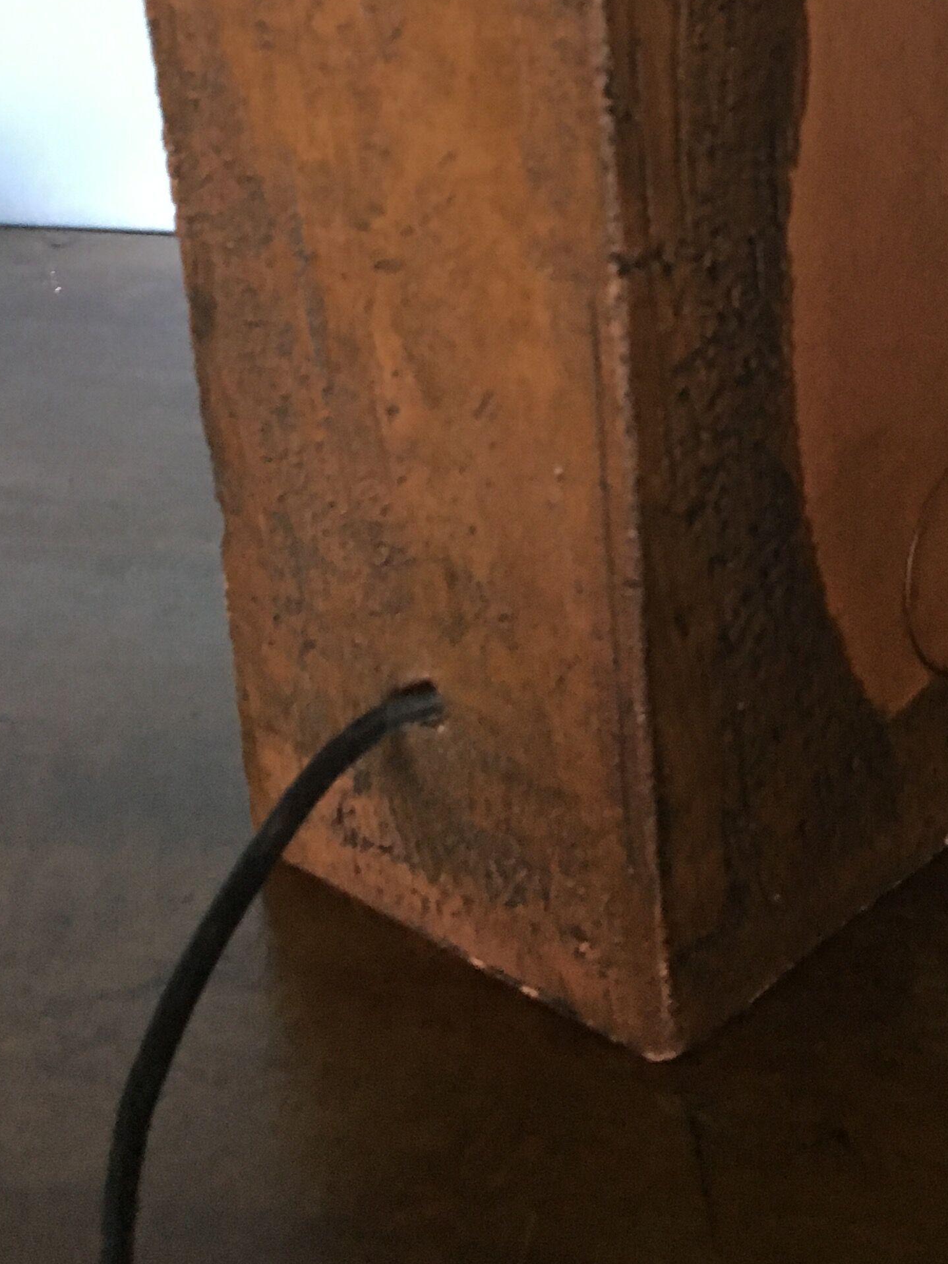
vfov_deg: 30.6
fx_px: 2227
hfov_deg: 23.2
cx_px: 907
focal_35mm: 61
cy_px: 192
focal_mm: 4.15
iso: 200
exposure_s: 1/20
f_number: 2.2
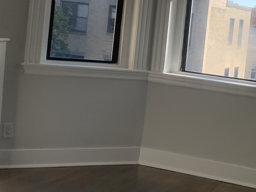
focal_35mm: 76
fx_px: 562
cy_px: 40
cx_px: 186
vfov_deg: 19.2
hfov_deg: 25.4
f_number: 1.8
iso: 25
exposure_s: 1/564
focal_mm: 4.25
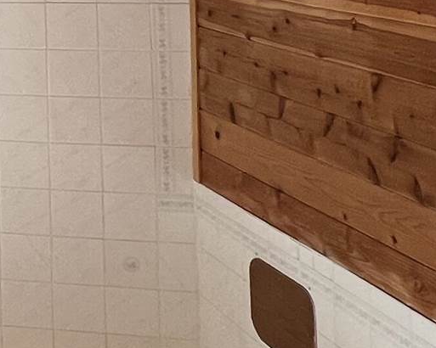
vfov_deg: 18.6
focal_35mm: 76
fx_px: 980
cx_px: -535
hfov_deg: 16.1
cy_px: -118
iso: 64
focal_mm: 1.57
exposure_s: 1/99
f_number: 1.8
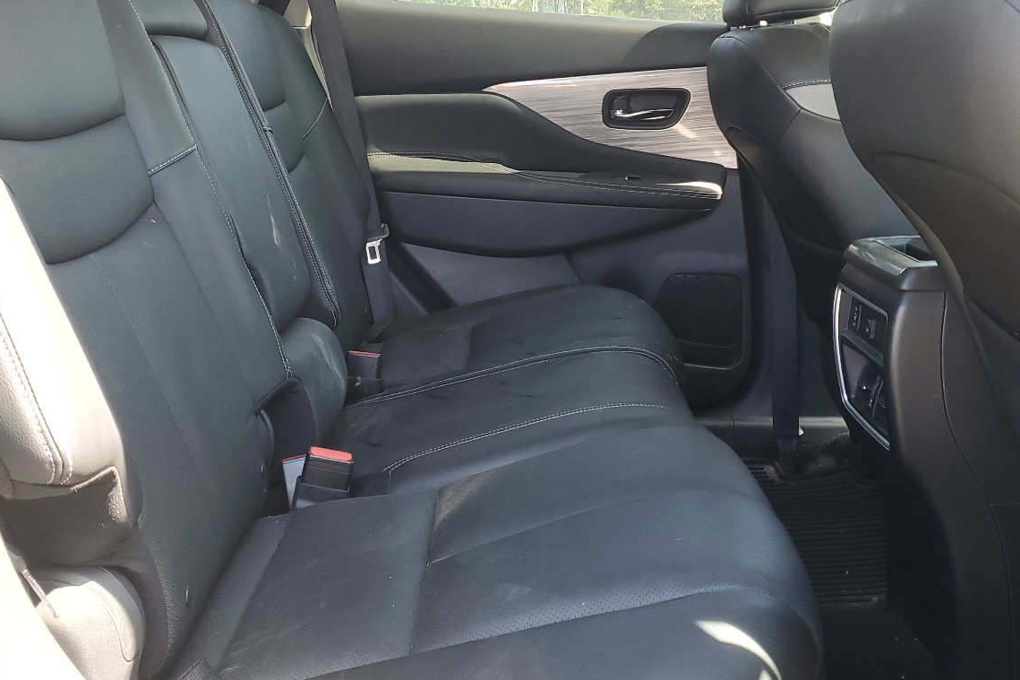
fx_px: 1076
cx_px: 519
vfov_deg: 34.7
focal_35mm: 38
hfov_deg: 50.7
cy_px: 221
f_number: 1.5
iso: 61
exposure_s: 1/120
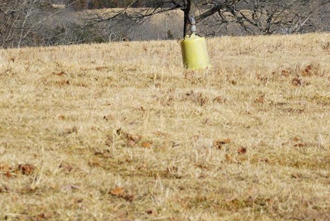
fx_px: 2824
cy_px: 31
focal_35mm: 308
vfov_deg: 4.5
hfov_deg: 6.7
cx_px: 200
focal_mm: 88
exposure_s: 1/320
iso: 100
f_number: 8
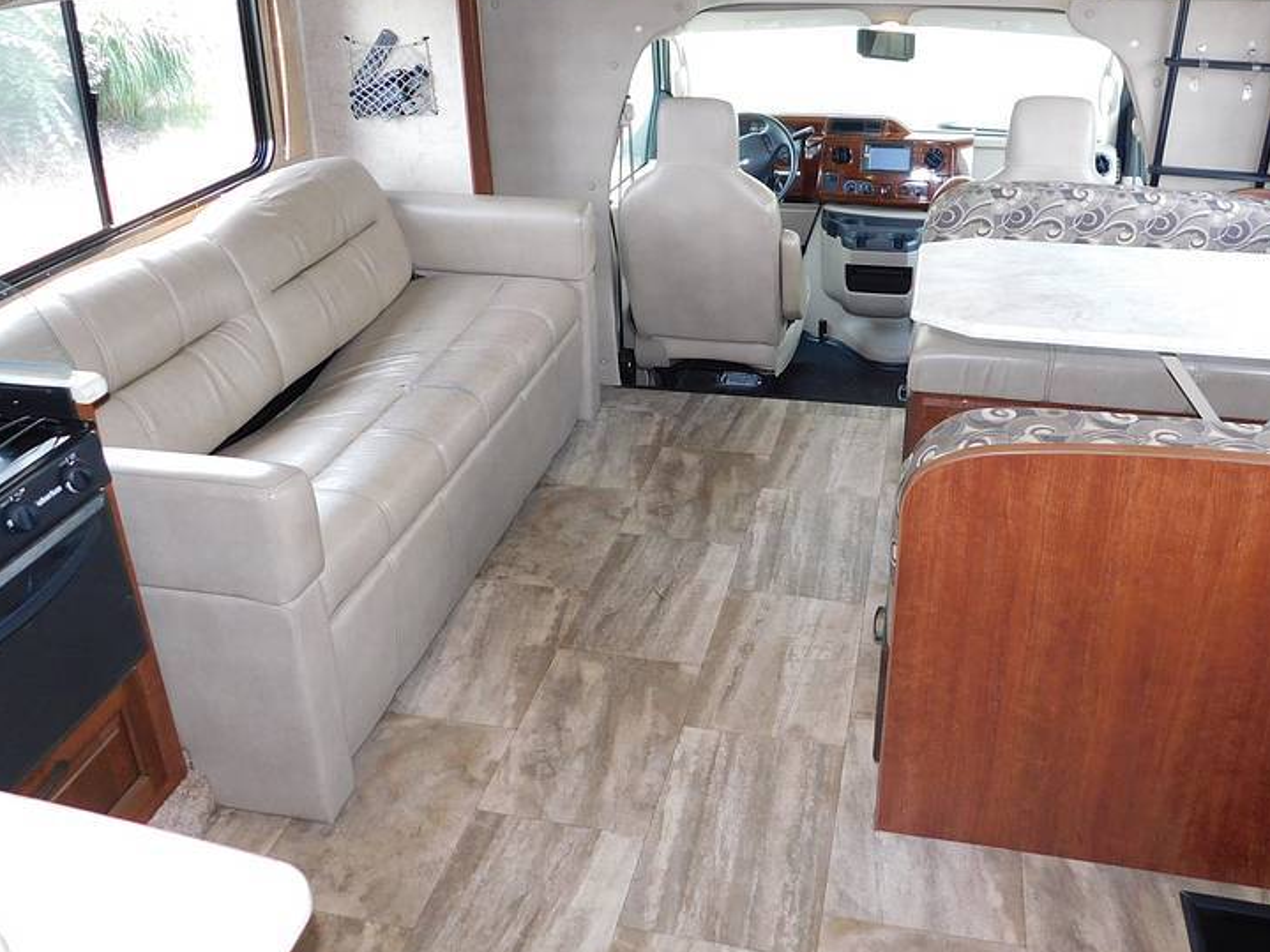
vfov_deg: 43.6
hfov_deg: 56.8
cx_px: 680
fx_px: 1174
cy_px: 330
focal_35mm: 32
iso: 200
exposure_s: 1/30
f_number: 3
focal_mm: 4
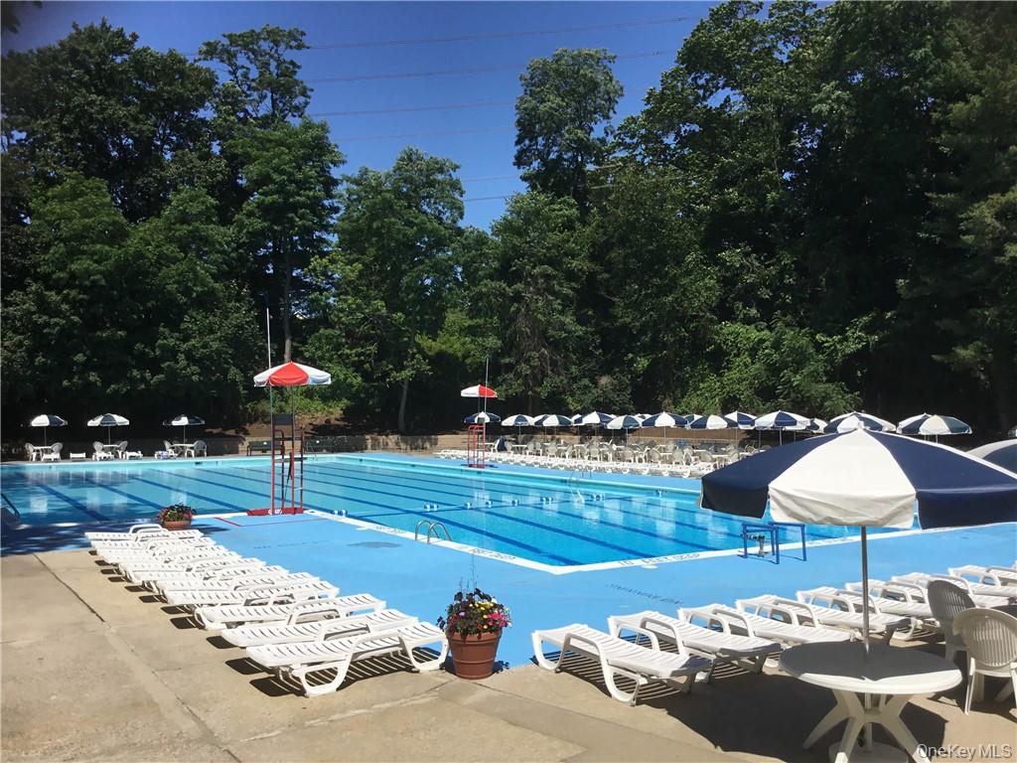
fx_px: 911
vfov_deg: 45.4
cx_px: 508
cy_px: 382
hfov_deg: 58.4
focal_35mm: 31
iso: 25
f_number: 2.4
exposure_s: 1/2331
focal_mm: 3.3
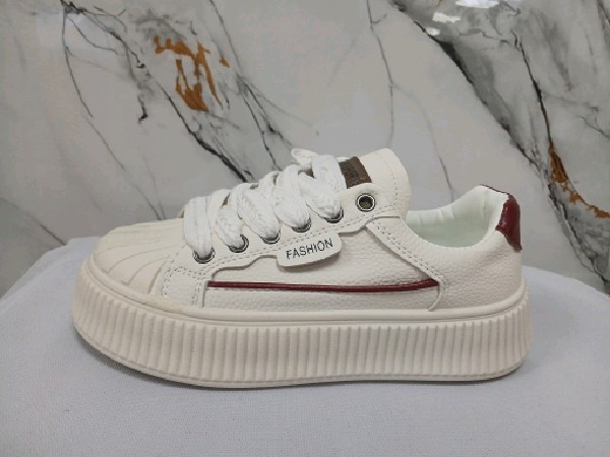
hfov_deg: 67.3
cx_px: 305
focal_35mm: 26
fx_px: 458
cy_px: 228
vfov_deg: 53.1
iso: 200
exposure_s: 1/60.2
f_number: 1.8
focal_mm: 3.98
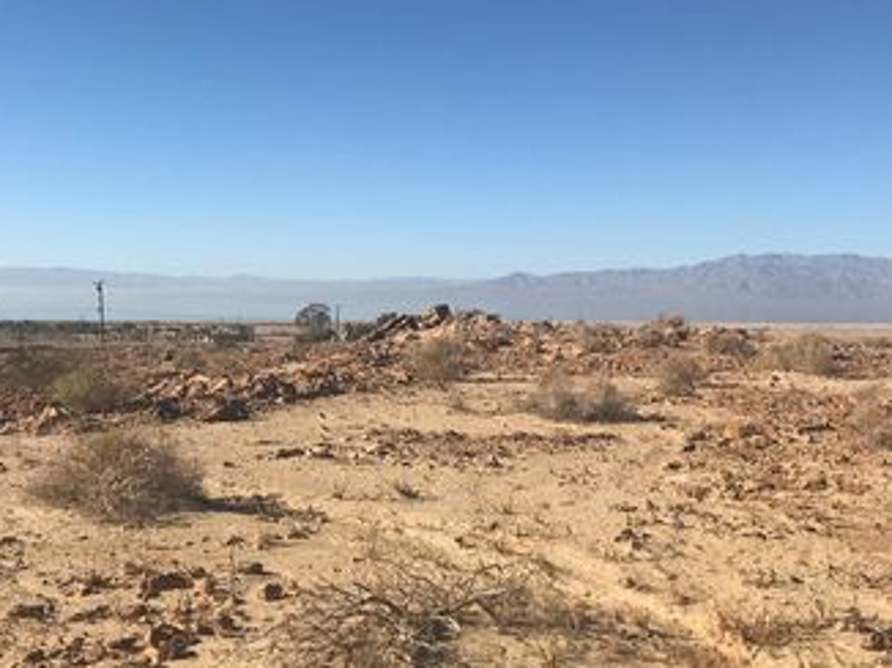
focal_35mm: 43
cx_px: 405
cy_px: 264
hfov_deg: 43.8
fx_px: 1107
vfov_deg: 33.4
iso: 20
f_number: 1.8
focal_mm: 3.99
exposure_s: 1/3546
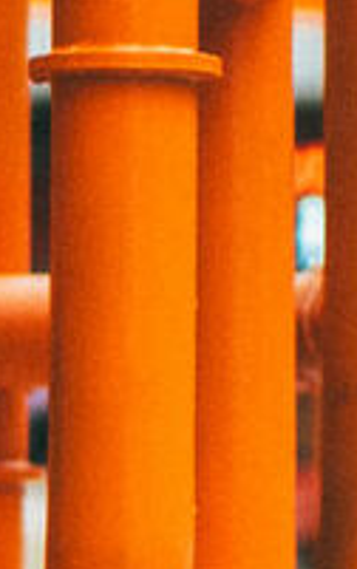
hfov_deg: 4.4
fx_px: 4334
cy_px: 753
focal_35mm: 279
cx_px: -978
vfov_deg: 7.4
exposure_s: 1/1000
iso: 400
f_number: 1.4
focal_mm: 35
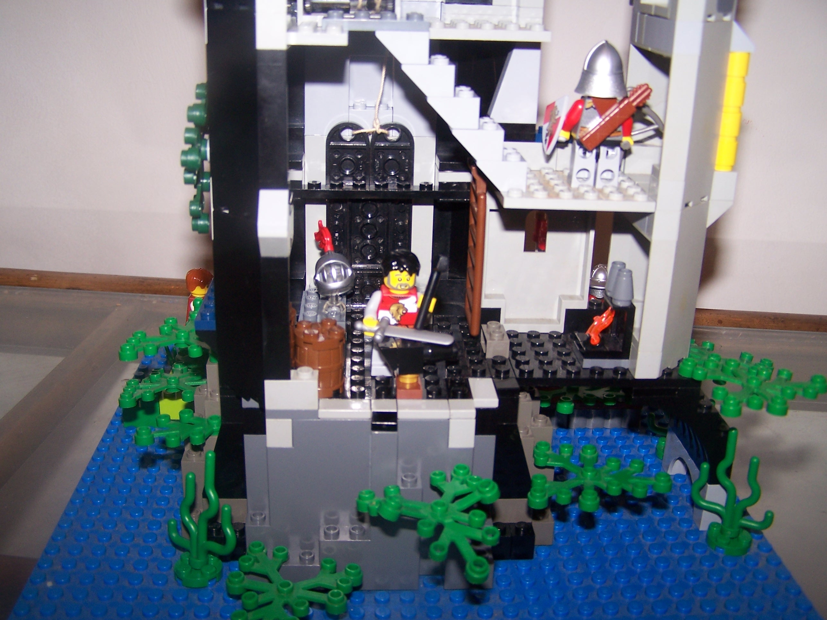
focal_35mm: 38
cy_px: 310
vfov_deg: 37.7
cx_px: 414
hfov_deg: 49.0
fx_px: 908
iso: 80
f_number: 2.8
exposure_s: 1/60
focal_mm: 6.3
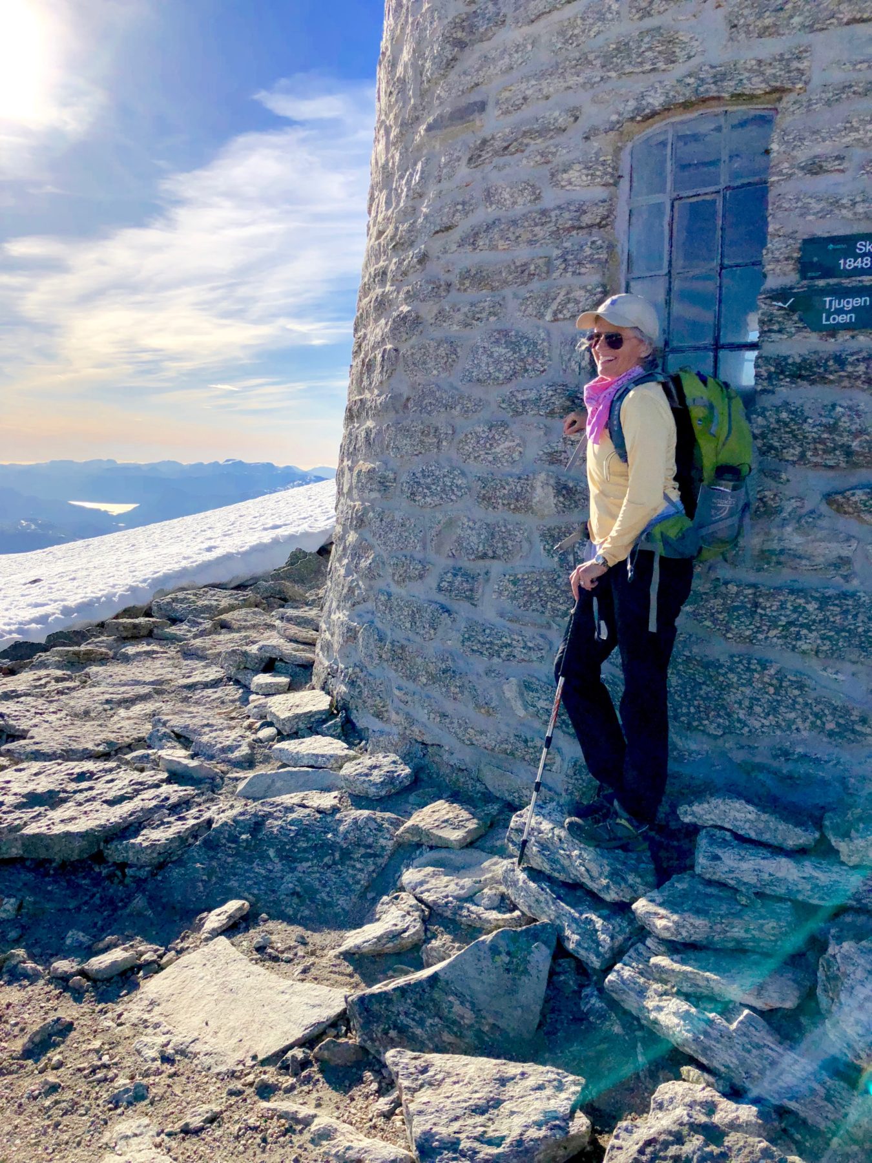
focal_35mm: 28
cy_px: 582
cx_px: 436
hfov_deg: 49.7
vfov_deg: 63.4
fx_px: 940
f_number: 1.8
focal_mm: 4
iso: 20
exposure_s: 1/8000
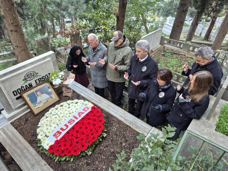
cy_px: 86
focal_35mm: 23
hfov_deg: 73.9
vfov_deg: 58.9
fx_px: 151
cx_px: 114
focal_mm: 5.4
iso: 200
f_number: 1.8
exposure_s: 1/182
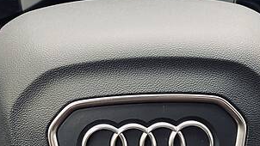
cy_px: 53
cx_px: 115
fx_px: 517
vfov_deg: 16.1
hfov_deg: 28.2
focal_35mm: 75
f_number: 1.8
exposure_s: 1/98
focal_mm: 4.2
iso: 125
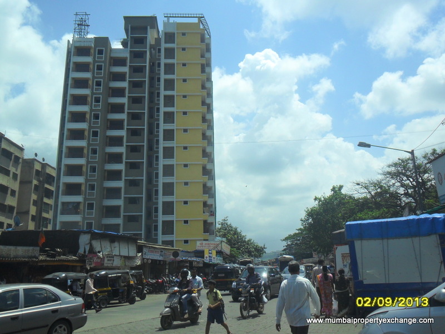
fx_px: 411
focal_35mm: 32
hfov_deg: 56.8
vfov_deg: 44.2
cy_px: 167
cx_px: 222
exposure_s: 1/250
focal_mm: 5.7
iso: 100
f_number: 9.4
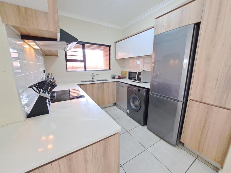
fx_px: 87
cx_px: 116
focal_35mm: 13
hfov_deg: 106.2
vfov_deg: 89.9
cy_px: 86
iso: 200
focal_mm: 1.74
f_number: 2.2
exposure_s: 1/50
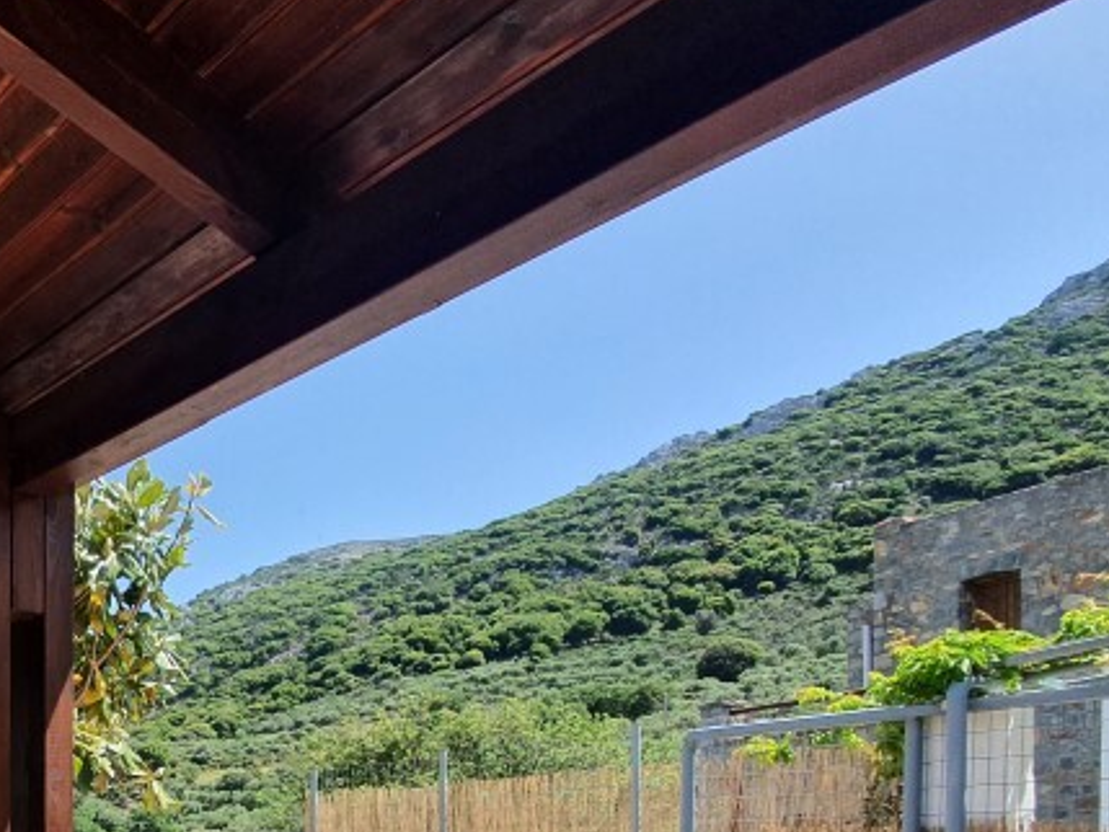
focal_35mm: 31
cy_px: 873
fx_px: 993
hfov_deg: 49.7
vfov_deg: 38.9
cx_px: 49
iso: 50
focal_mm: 1.8
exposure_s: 1/740
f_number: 2.2
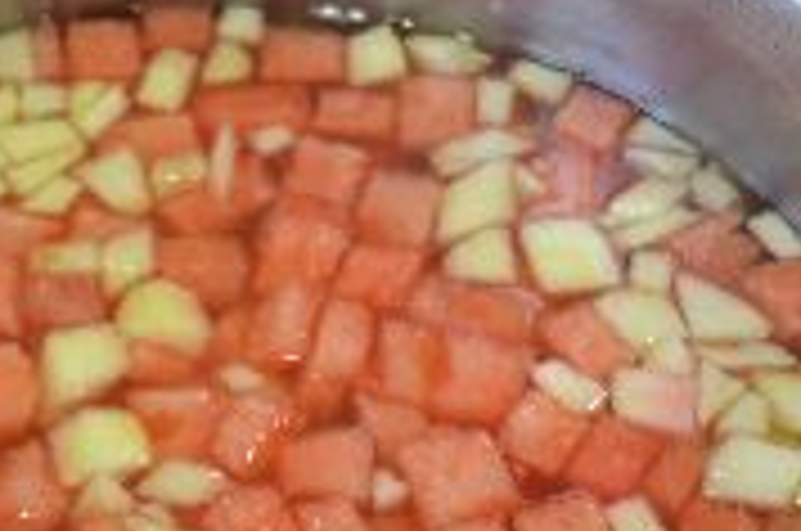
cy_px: 502
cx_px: 126
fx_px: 2243
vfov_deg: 13.4
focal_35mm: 101
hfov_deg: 20.0
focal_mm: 30
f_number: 4.2
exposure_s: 1/100
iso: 1600
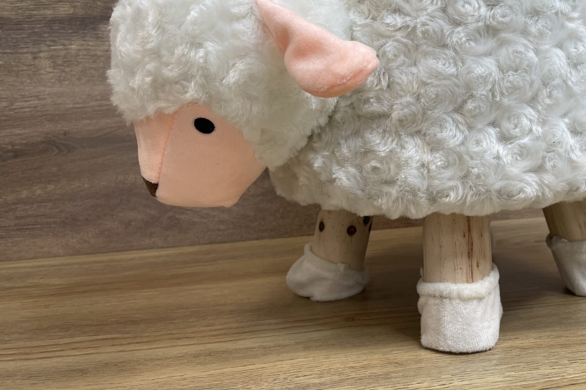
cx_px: 399
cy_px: 165
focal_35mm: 37
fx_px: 602
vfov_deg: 35.9
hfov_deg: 50.8
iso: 64
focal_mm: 4.2
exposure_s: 1/100
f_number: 1.6
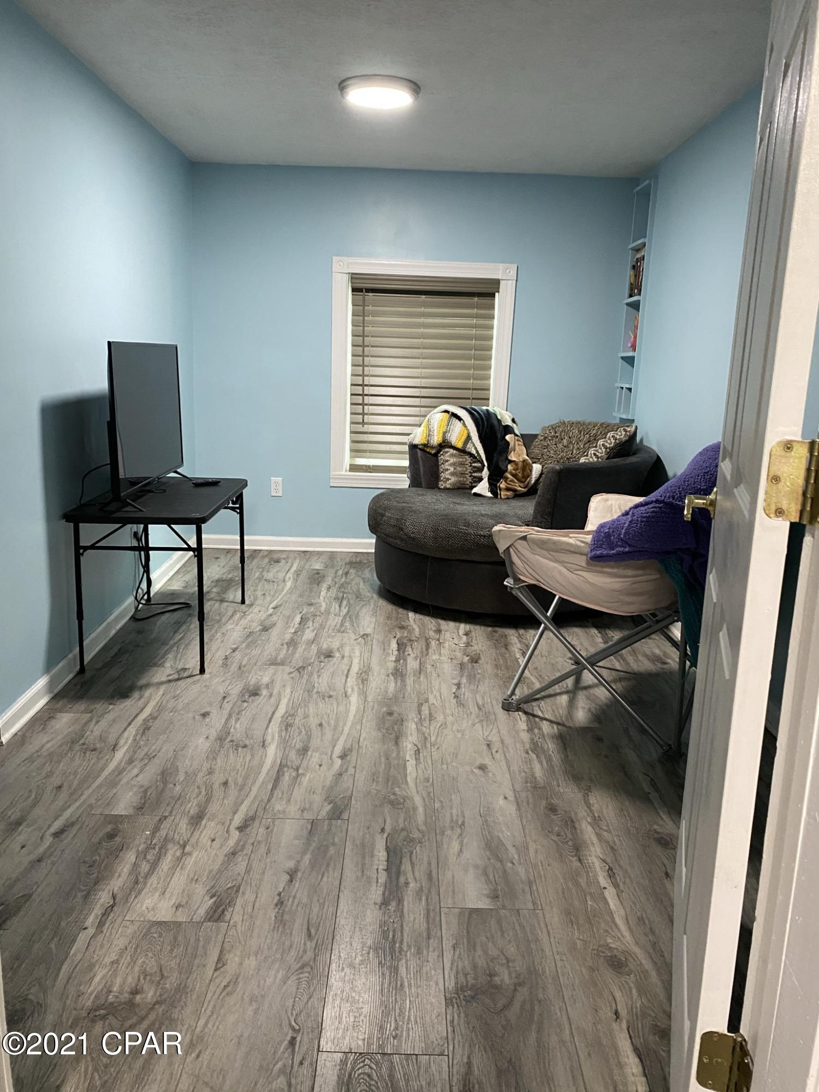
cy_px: 546
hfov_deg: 53.1
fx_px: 820
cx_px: 410
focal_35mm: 26
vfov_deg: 67.3
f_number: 1.8
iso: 320
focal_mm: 4.25
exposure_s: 1/60
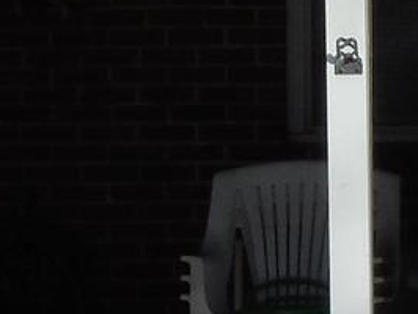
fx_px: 4279
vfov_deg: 4.2
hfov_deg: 5.6
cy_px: -297
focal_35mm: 354
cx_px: 361
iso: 125
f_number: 7.5
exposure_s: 1/800
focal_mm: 8.2
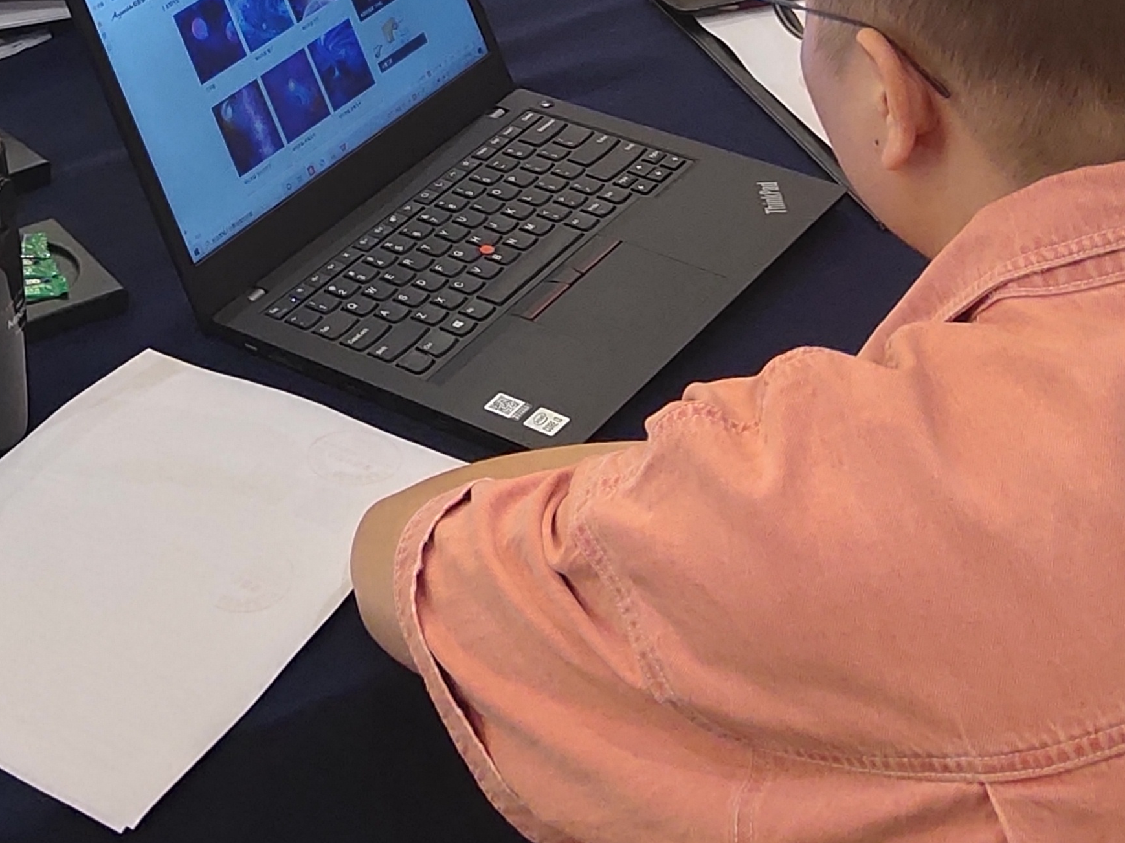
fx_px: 3055
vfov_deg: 14.7
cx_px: 137
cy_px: -409
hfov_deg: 20.5
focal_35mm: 94
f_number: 1.8
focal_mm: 4.27
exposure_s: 1/100
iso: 255
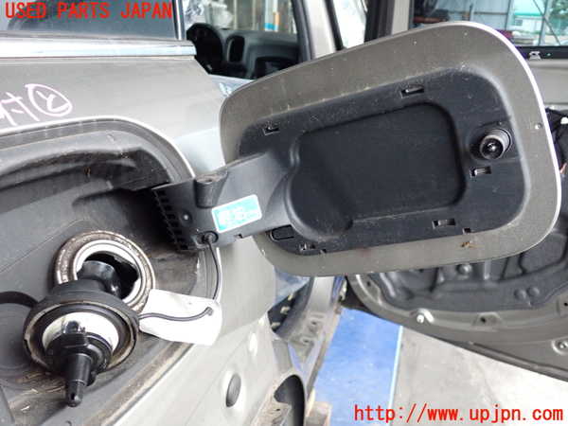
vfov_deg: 44.2
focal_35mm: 32
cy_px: 213
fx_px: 525
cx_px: 284
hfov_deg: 56.8
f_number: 2.4
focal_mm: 5.79
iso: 800
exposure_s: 1/125
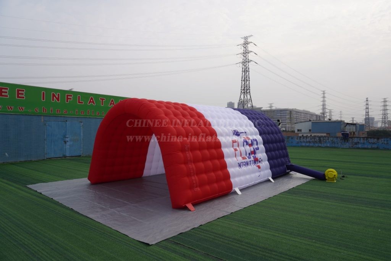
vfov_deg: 53.1
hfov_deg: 73.7
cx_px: 196
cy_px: 130
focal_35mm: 24
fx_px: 261
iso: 100
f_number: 7.1
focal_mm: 16
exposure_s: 1/125
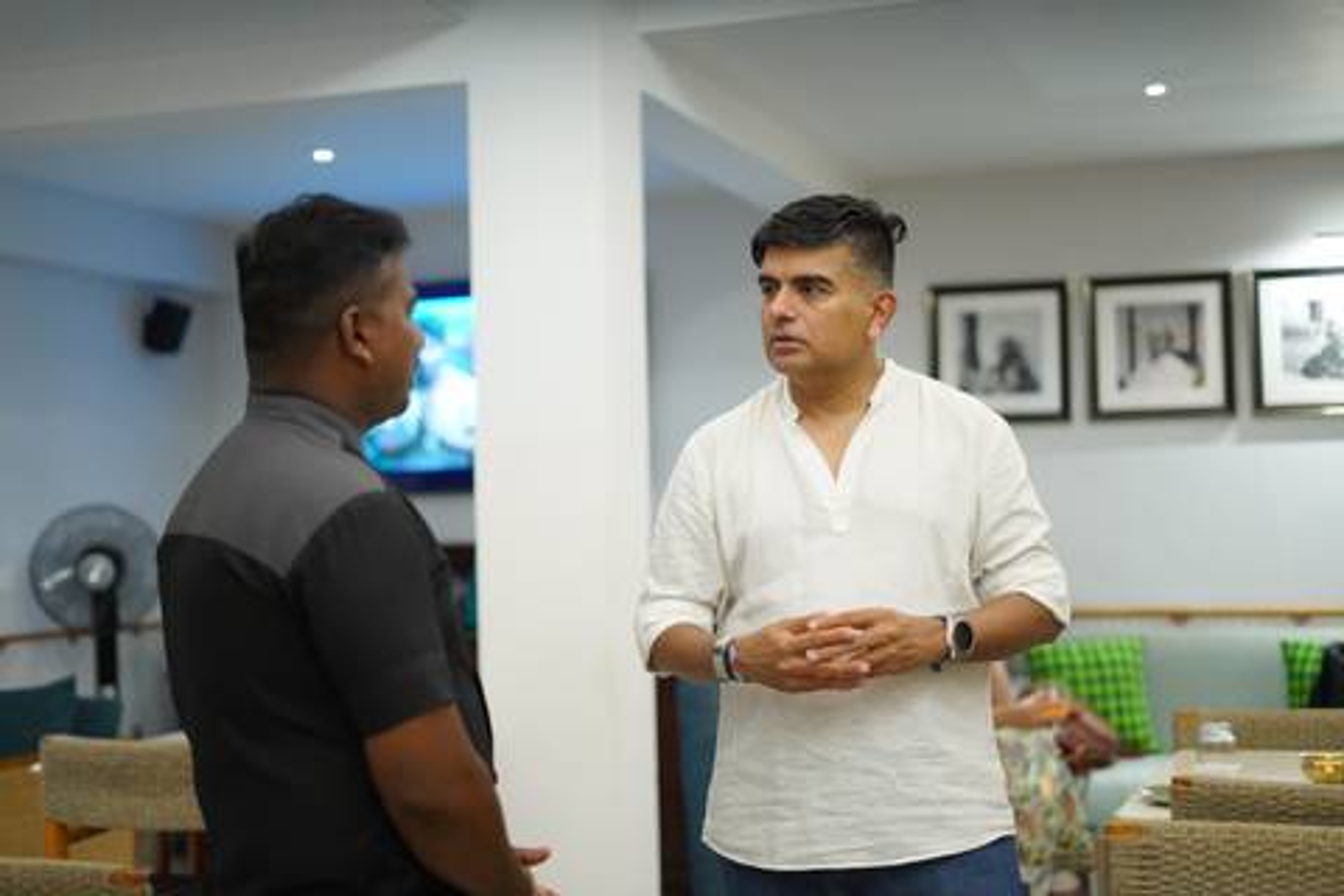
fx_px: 1867
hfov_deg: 39.6
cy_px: 448
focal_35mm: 50
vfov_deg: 27.0
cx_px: 672
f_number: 1.8
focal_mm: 50
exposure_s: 1/200
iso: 5000
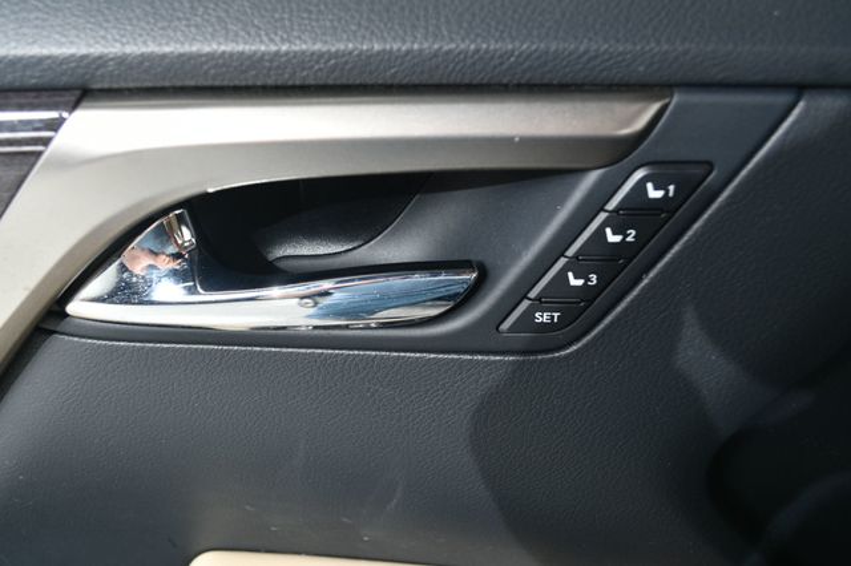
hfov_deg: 57.2
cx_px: 426
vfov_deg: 39.9
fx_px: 780
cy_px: 283
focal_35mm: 33
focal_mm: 22
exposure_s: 1/160
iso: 100
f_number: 5
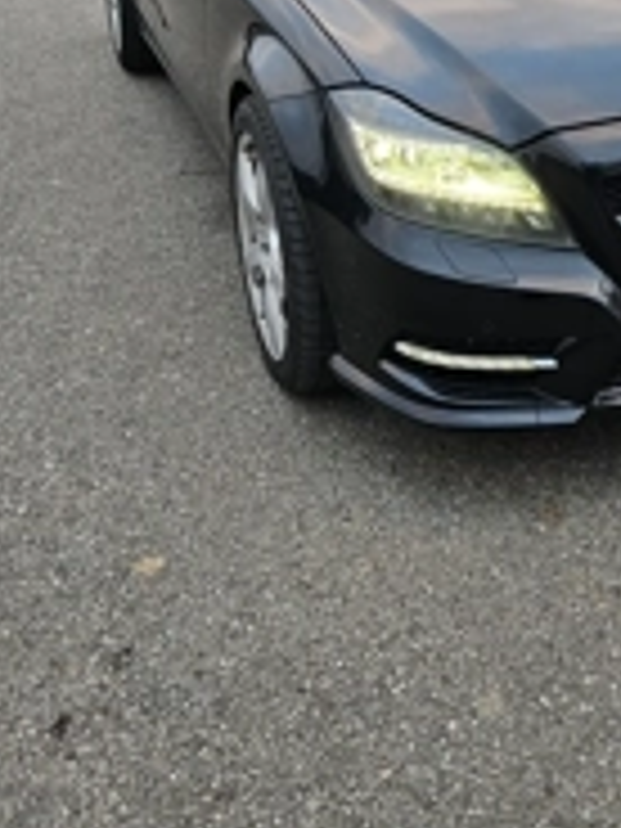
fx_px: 1196
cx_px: 585
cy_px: 140
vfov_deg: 36.6
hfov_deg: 27.8
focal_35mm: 50
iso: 64
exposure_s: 1/50
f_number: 1.8
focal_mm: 5.4
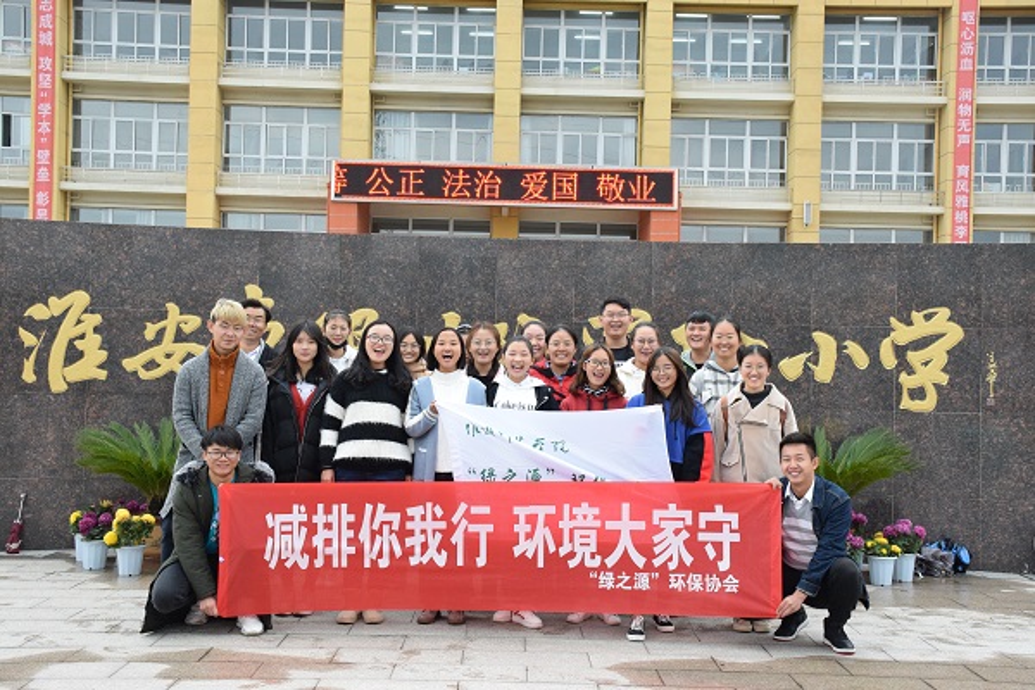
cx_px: 518
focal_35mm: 40
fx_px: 1164
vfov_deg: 33.0
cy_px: 345
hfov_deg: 47.9
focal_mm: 27
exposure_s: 1/320
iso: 2000
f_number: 9
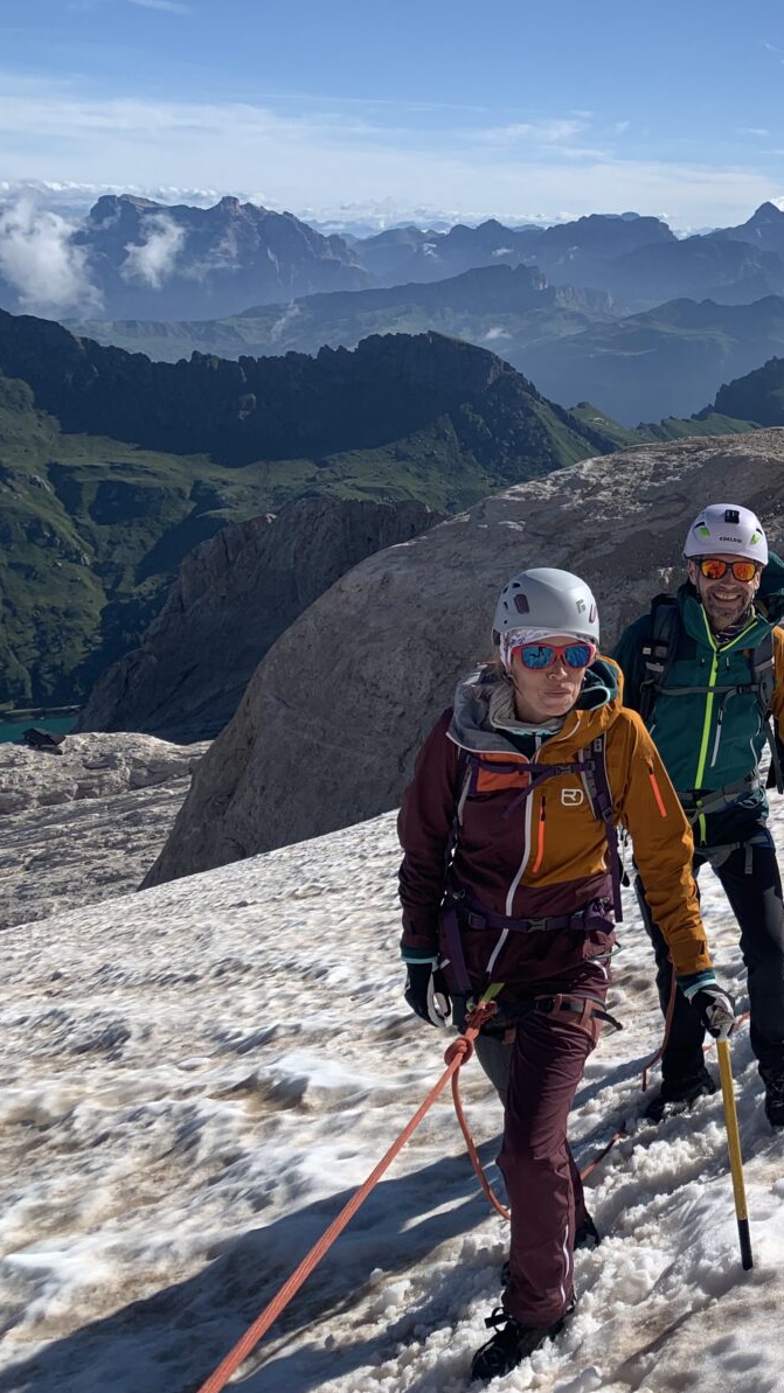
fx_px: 1404
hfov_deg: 28.1
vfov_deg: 52.8
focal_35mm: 38
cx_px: 883
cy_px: 699
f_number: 1.8
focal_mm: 4.25
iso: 25
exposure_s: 1/3937
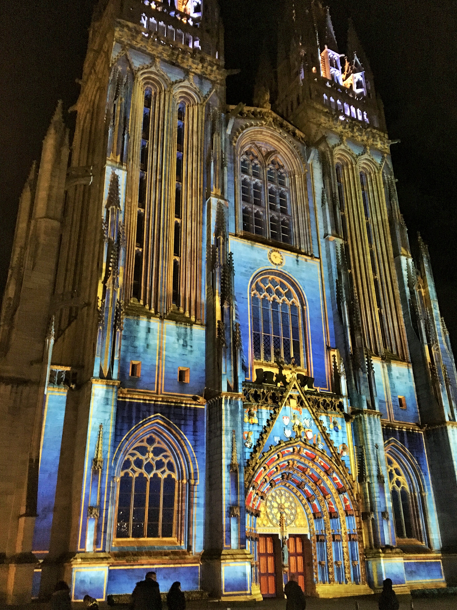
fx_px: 563
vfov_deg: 56.8
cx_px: 238
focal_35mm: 32
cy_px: 286
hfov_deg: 44.2
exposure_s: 1/17
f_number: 2.2
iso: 640
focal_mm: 4.15
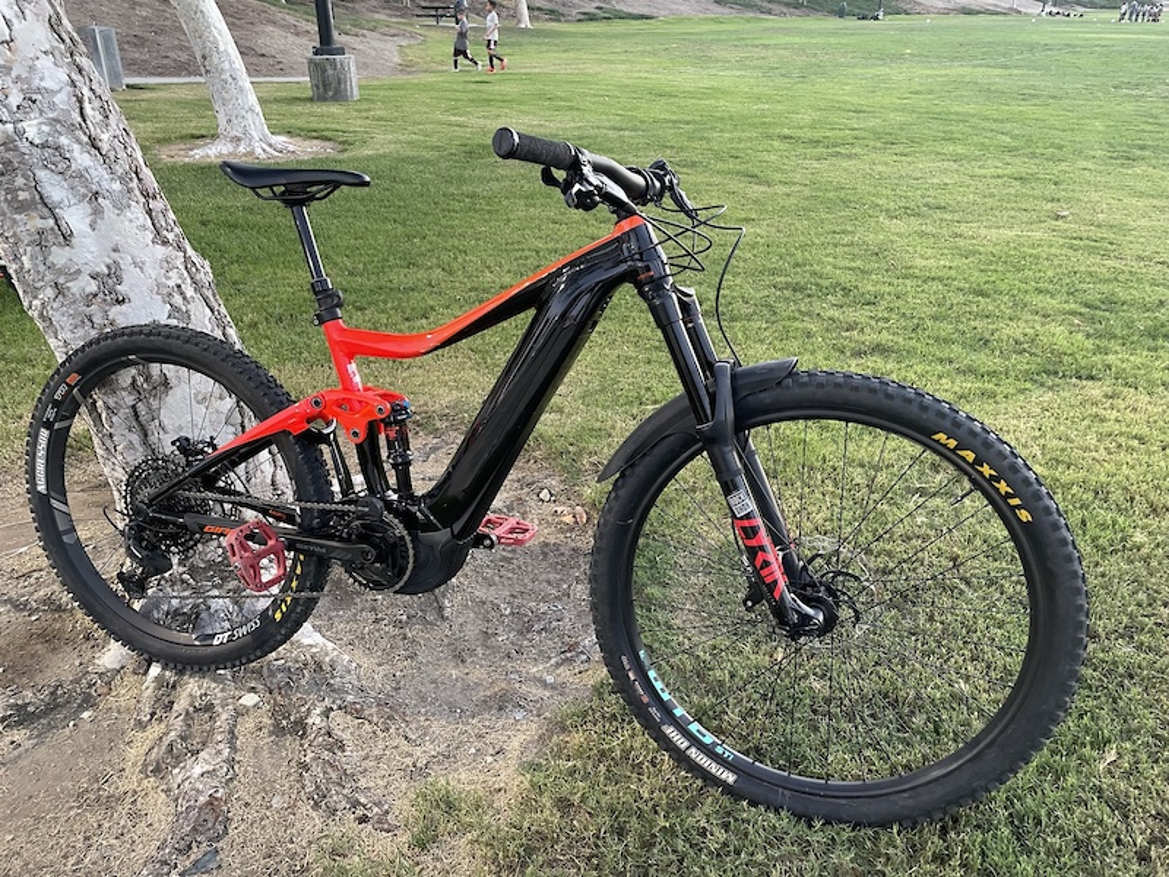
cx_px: 584
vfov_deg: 53.1
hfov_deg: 67.3
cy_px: 438
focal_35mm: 26
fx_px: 878
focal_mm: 4.2
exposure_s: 1/60
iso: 250
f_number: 1.6
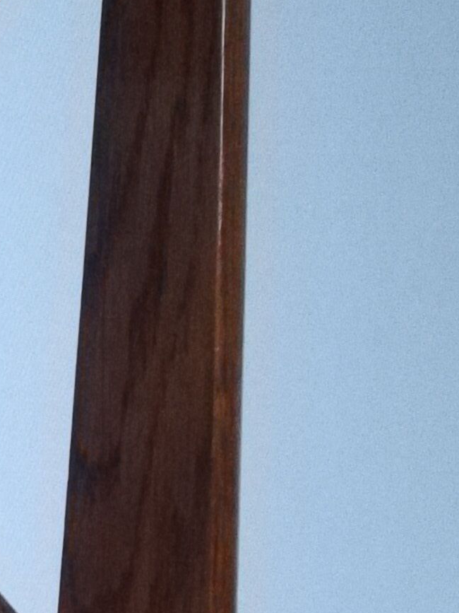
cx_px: -542
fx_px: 2104
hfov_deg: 11.0
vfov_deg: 14.3
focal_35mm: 119
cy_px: 1160
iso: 1250
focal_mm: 3.83
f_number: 2.2
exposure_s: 1/14.3
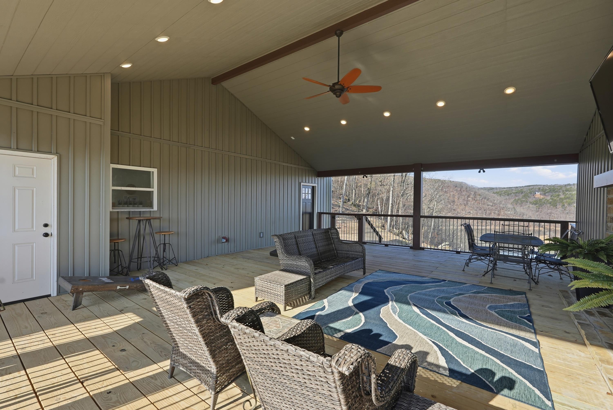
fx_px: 273
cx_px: 306
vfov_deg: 73.8
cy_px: 205
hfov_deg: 96.7
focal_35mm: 16
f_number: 9
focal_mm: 16
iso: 250
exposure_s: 1/400
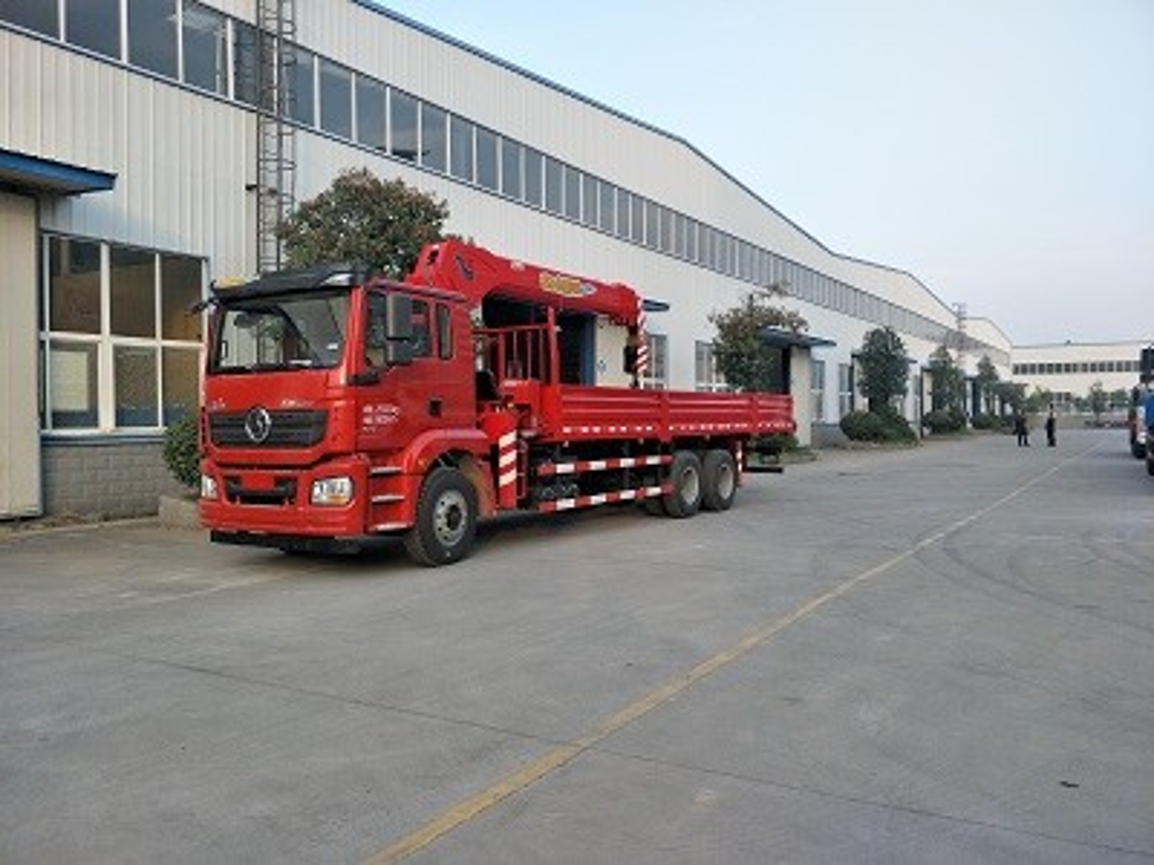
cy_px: 432
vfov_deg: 56.8
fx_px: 800
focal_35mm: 24
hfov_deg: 71.6
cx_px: 577
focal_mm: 4.1
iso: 91
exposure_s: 1/259
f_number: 1.7
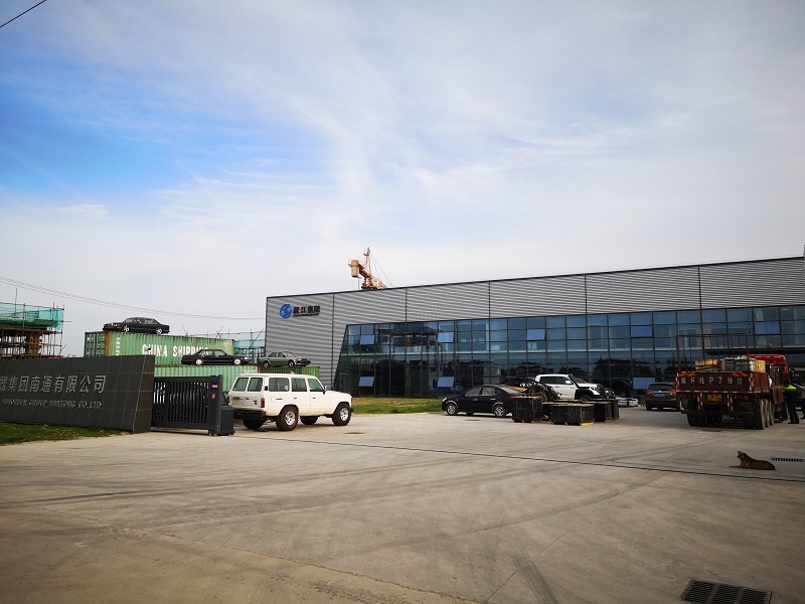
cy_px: 302
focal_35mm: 27
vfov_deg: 51.4
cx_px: 402
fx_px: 628
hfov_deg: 65.3
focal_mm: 3.95
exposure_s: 1/1299
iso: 50
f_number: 1.8
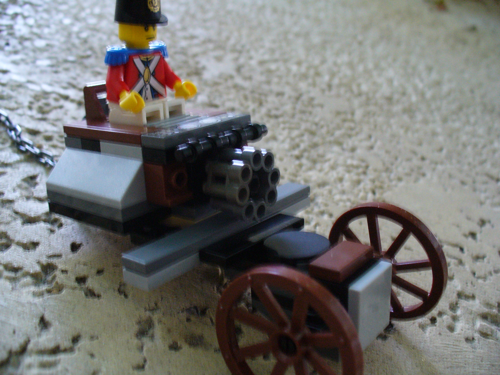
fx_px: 534
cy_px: 188
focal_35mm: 37
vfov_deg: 38.7
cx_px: 250
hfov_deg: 50.1
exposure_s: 1/8
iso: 200
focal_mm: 6.1
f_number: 2.8
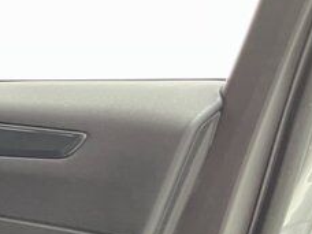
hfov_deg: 23.2
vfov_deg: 18.8
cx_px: -111
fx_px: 658
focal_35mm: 73
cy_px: 296
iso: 800
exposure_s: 1/30
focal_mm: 5.1
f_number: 1.6
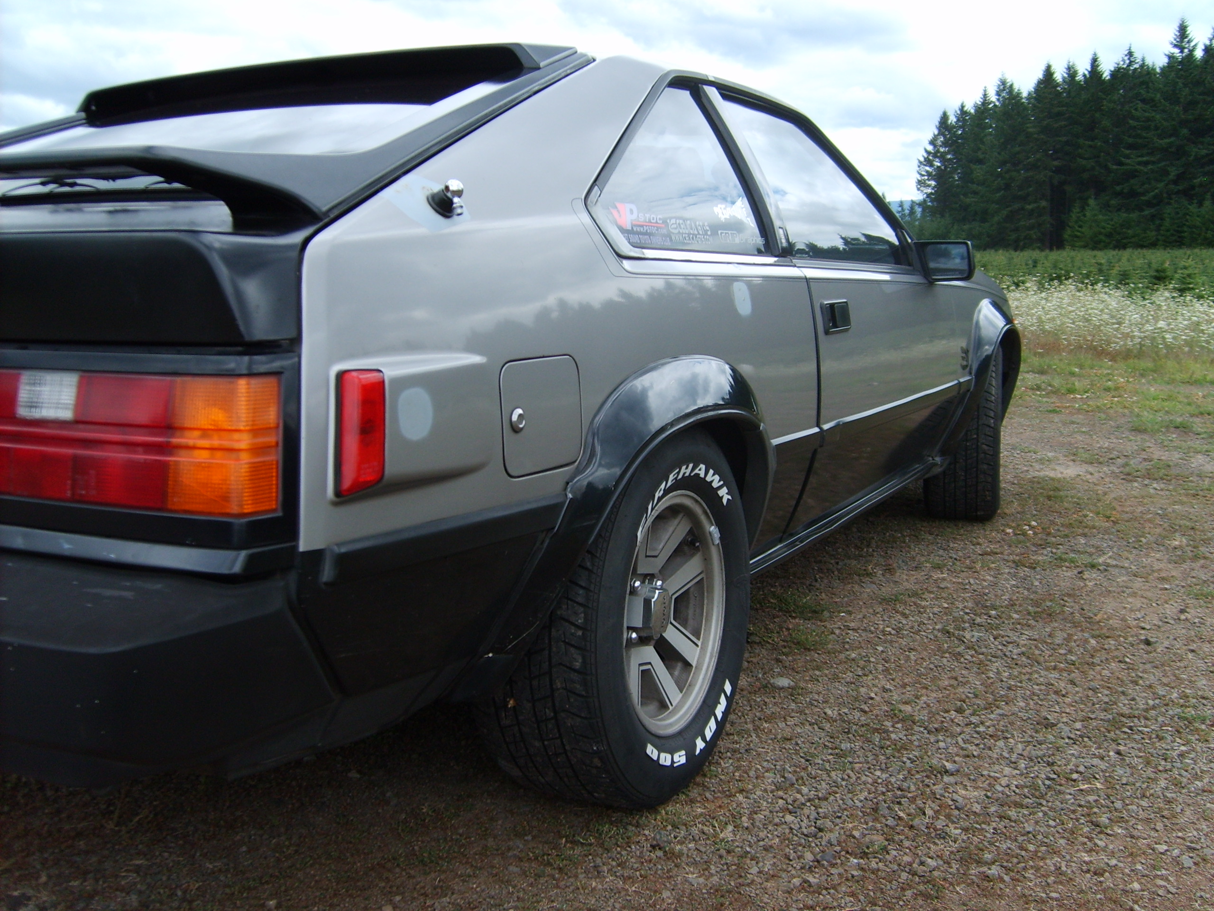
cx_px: 607
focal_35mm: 35
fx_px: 1227
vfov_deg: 40.7
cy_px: 456
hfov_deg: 52.6
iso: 50
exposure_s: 1/500
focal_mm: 5.8
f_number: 2.8
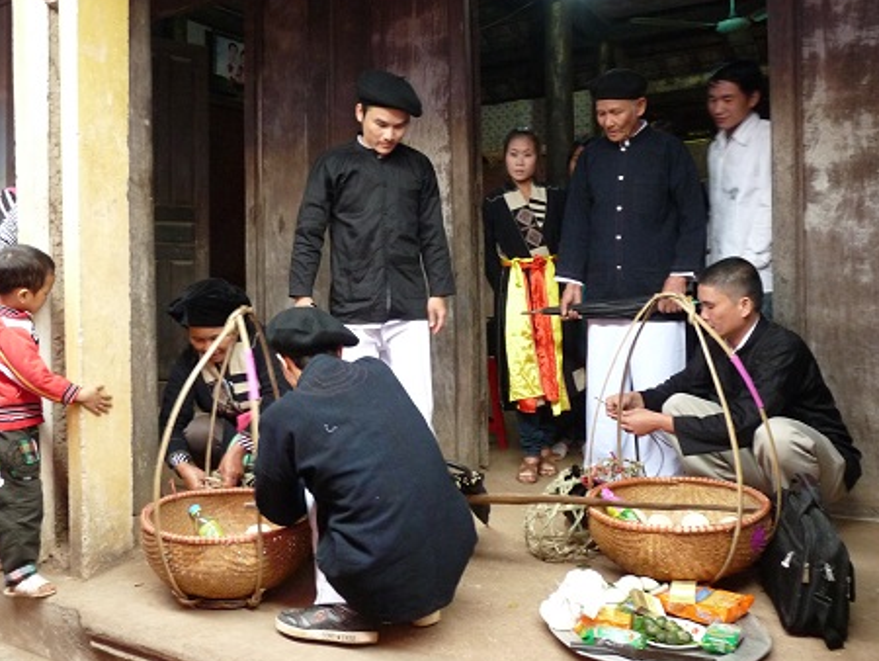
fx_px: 762
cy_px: 304
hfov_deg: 59.9
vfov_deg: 46.8
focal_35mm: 30
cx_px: 430
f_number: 2.8
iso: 400
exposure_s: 1/15
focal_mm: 4.8
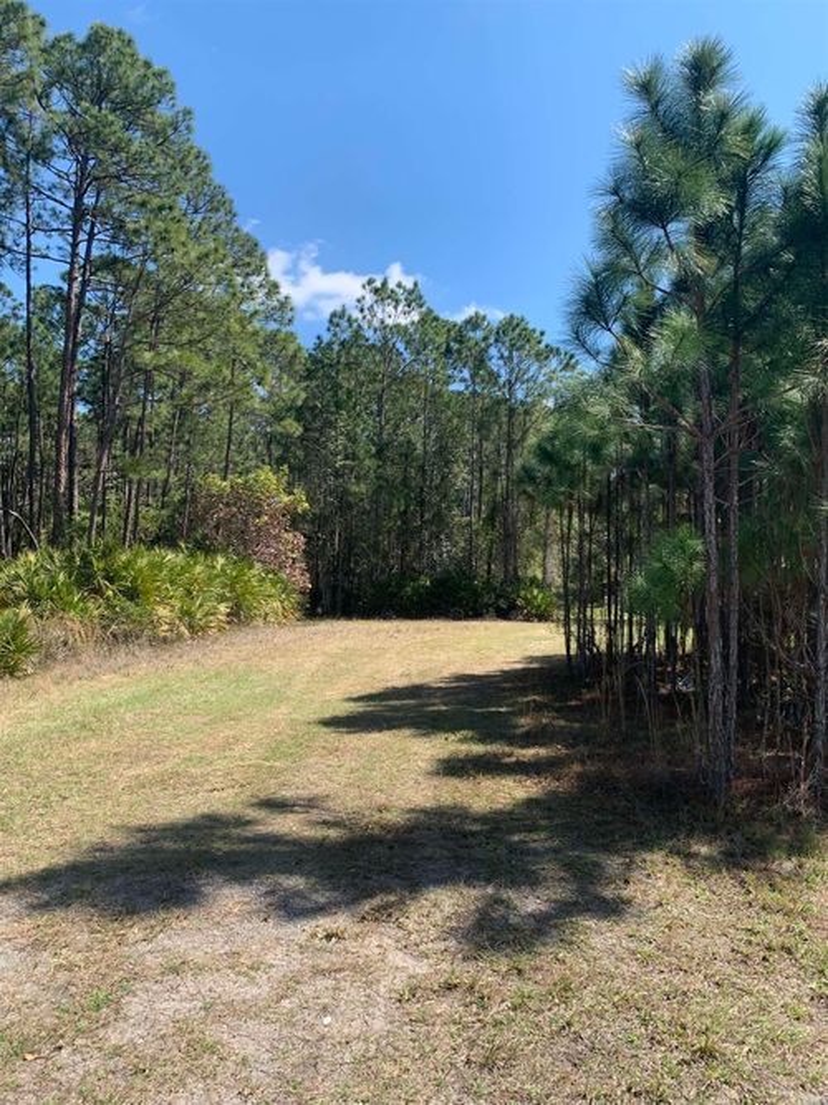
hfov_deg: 53.0
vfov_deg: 67.3
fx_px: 829
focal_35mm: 26
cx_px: 414
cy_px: 552
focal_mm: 4.25
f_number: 1.8
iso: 25
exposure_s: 1/1190
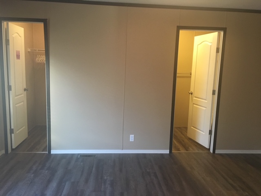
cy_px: 98
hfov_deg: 61.7
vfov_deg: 48.2
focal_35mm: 29
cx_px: 130
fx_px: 219
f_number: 2.2
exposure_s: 1/30
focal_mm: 4.15
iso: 200
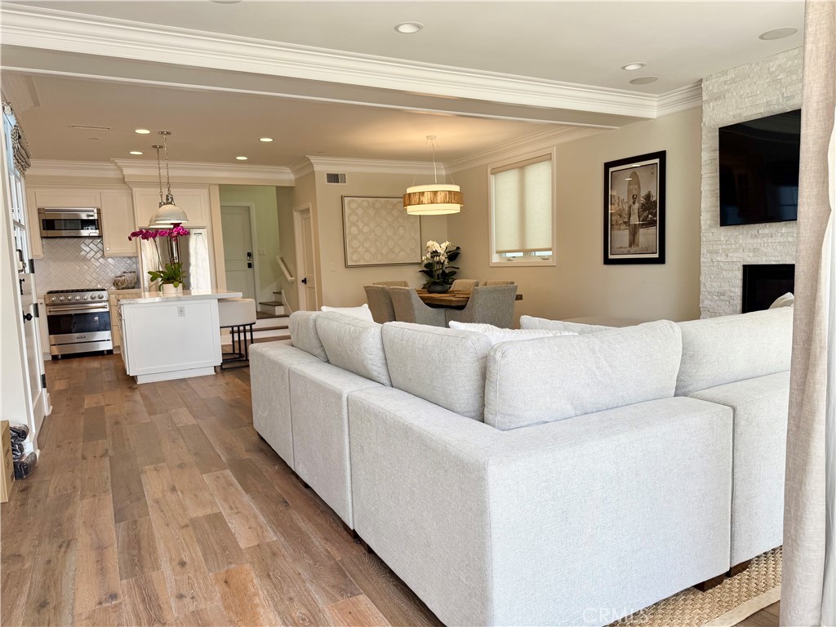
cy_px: 314
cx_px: 418
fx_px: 580
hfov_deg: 71.6
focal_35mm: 24
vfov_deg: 56.8
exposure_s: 1/293
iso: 64
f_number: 1.78
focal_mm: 6.76
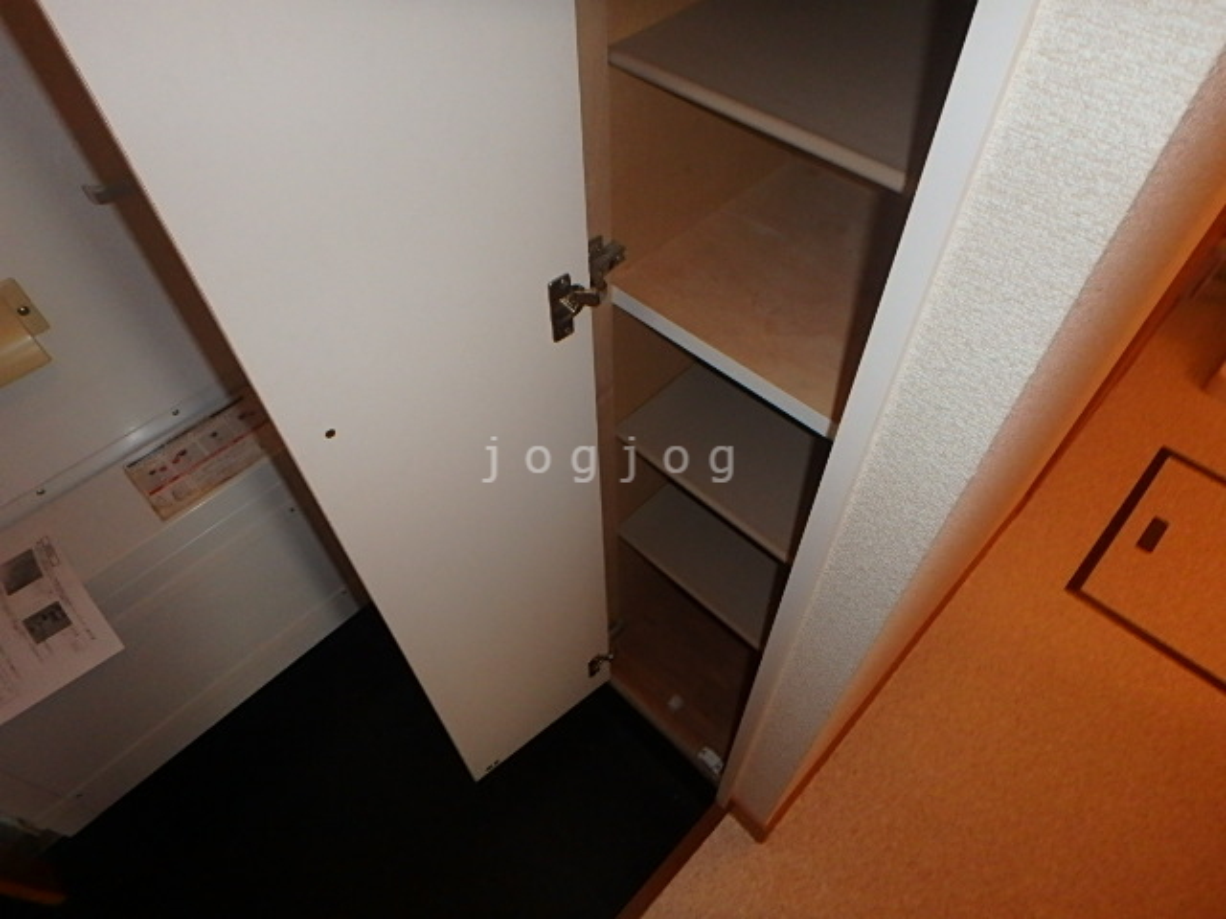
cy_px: 460
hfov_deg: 79.0
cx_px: 613
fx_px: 744
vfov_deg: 63.4
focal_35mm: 21
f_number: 3.5
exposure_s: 1/30
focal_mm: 3.7
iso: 400
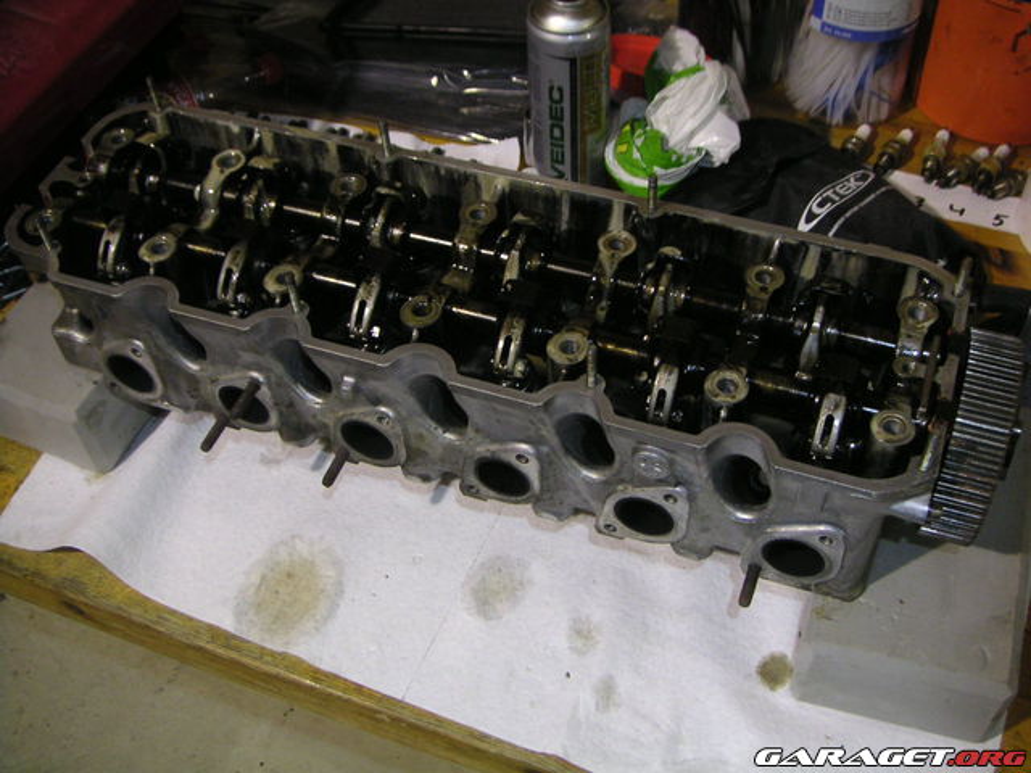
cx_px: 516
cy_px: 386
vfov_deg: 37.7
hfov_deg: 49.0
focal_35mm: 38
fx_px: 1132
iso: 100
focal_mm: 6
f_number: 2.8
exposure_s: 1/6
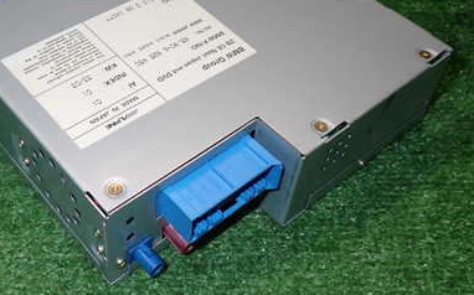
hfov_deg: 40.0
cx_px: 171
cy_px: 92
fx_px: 645
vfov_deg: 25.6
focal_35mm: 50
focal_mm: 5.4
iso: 160
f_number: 6.3
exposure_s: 1/8
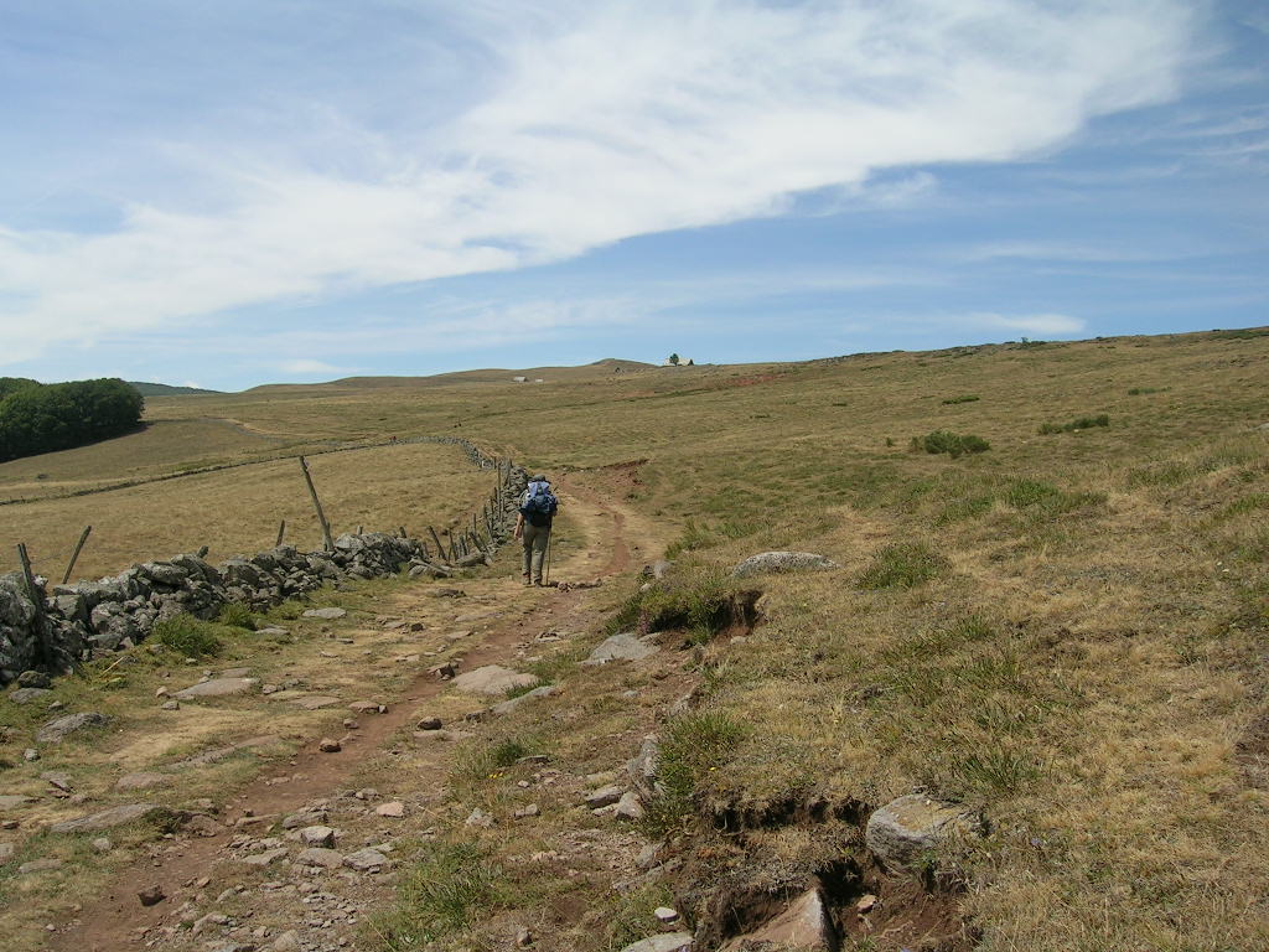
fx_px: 1283
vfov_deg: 40.7
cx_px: 634
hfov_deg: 52.6
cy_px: 476
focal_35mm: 35
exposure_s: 1/590
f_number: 4.8
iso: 50
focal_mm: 5.4
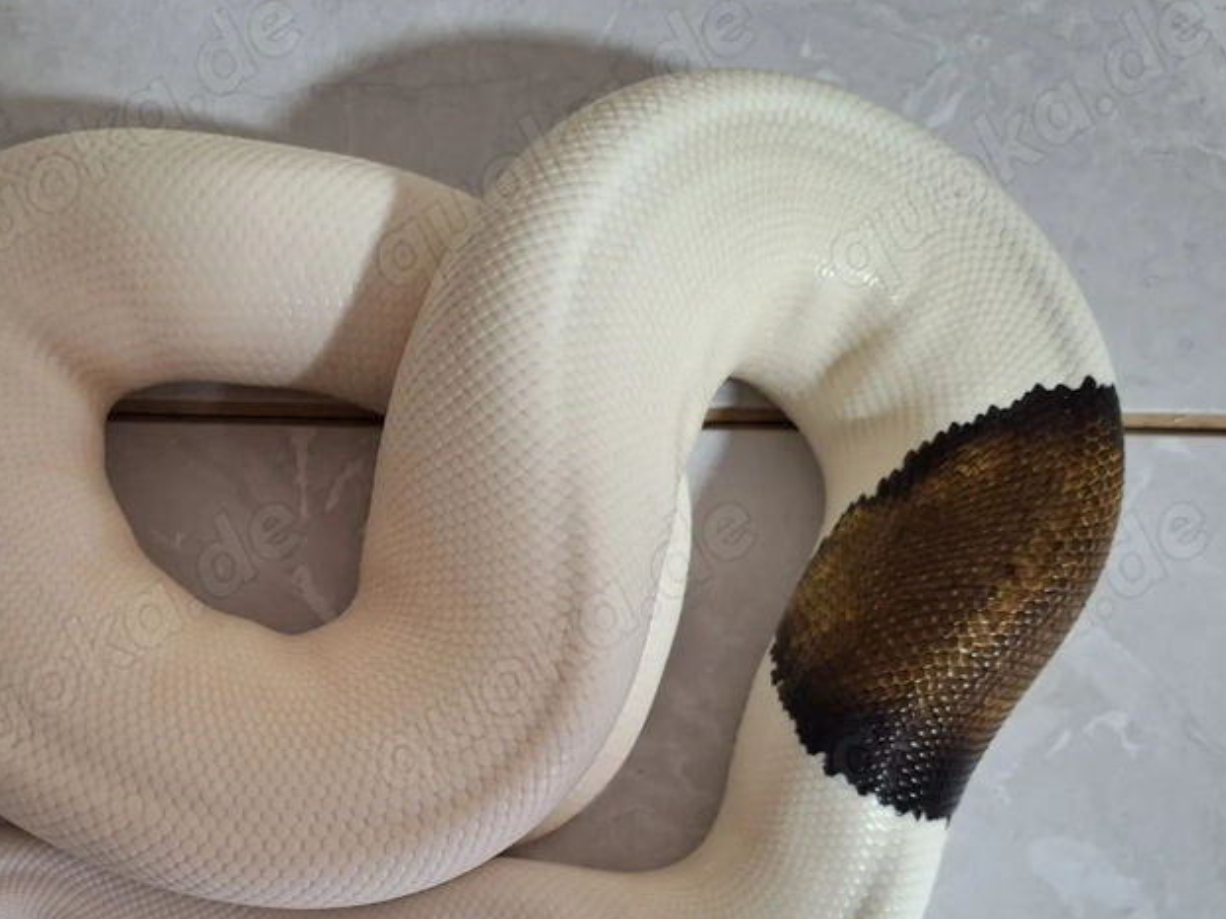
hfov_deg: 48.7
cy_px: 671
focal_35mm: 37
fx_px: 1310
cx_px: 347
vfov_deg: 37.8
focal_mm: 5.54
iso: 320
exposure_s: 1/33
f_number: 1.8
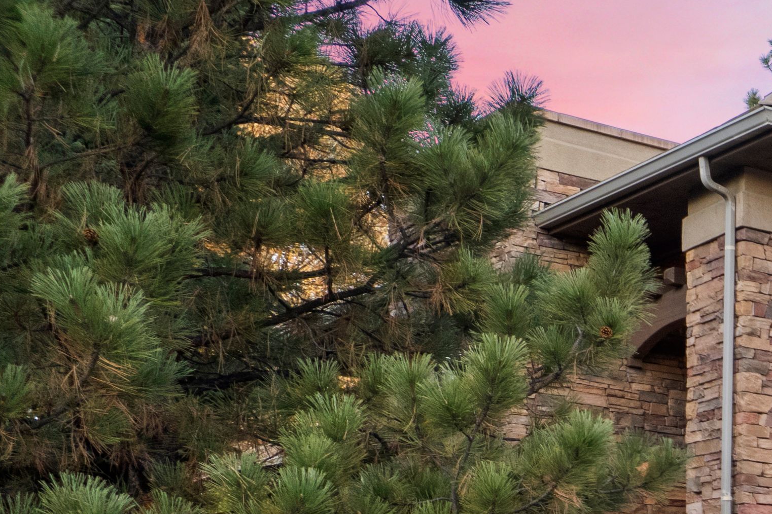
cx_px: 1382
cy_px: 727
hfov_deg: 19.4
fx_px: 1694
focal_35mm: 79
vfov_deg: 16.1
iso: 180
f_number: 2.8
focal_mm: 8.38
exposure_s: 1/15
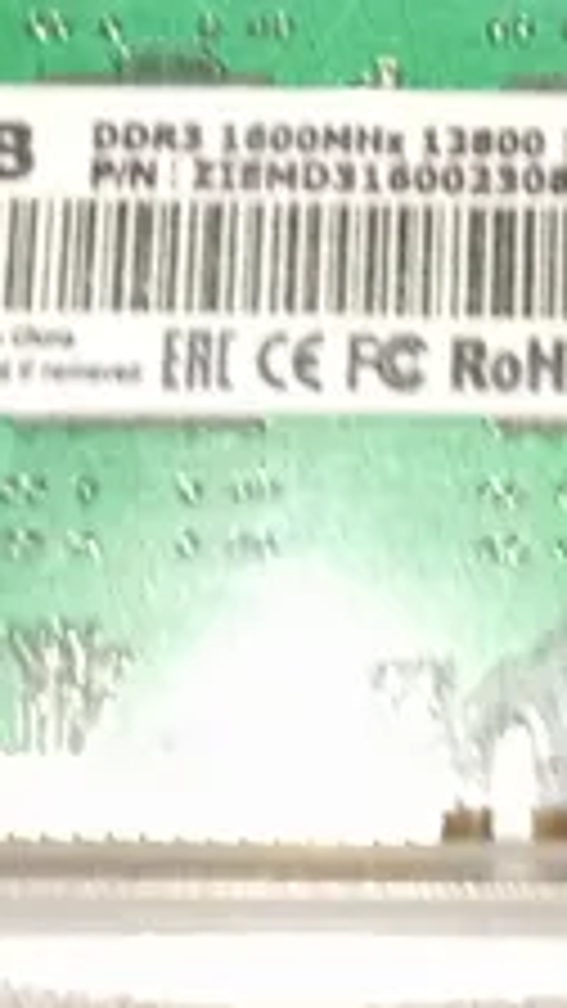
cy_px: 72
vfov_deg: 24.5
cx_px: 590
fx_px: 2245
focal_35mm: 84
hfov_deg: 14.1
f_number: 1.8
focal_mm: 3.98
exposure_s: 1/33.3
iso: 350
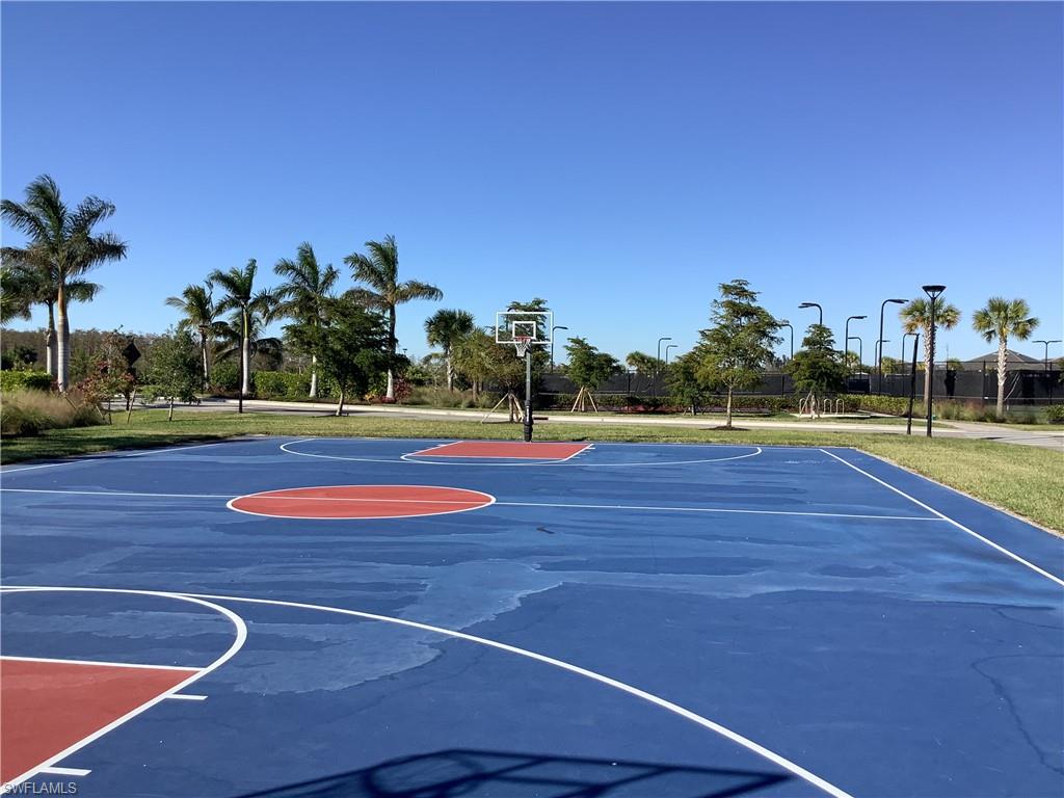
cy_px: 399
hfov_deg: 58.4
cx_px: 532
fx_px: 953
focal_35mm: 31
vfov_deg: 45.4
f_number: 2.4
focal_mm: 3.3
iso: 25
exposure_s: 1/1431
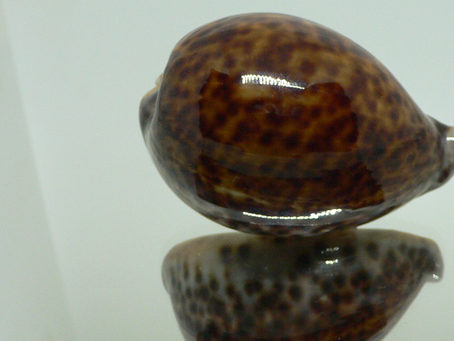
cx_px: 293
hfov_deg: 37.2
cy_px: 164
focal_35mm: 51
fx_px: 669
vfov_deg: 28.6
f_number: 2.8
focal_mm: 4.6
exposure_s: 1/60
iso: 200
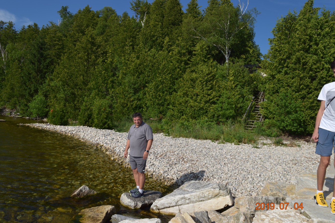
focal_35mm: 27
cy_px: 112
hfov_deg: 67.4
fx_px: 251
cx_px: 168
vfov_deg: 47.9
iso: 100
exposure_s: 1/200
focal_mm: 18
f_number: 11
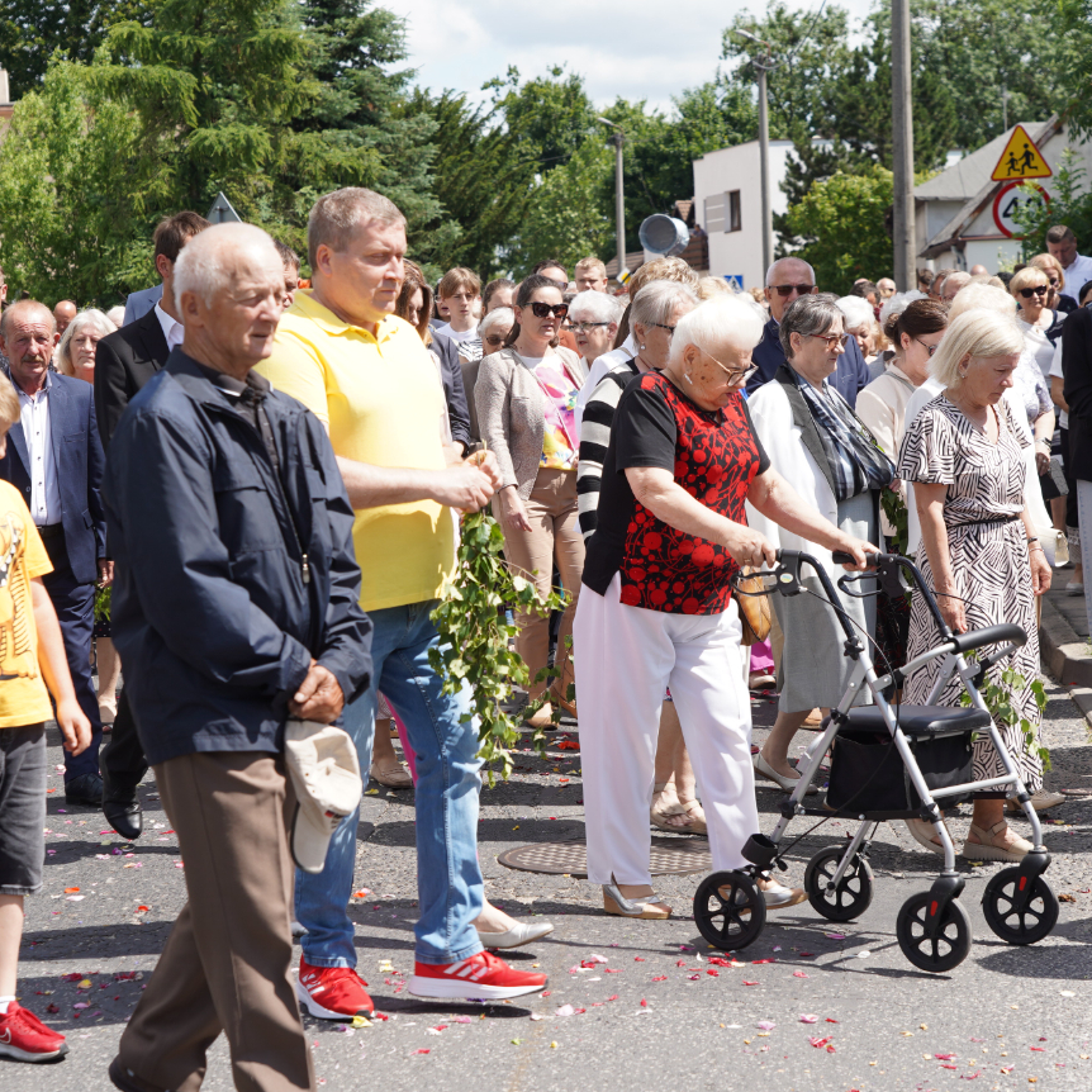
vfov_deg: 21.1
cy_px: 547
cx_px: 555
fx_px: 2927
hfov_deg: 21.1
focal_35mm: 82
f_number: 6.3
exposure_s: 1/250
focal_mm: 64
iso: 100
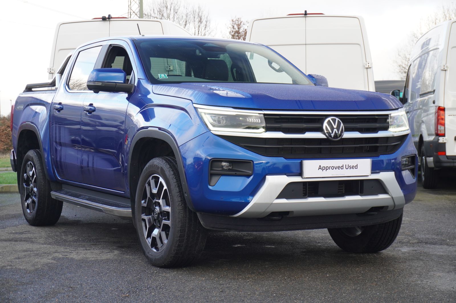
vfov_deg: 19.3
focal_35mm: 70
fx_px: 892
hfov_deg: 28.7
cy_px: 152
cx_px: 228
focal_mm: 47
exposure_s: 1/90
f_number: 5.6
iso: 320
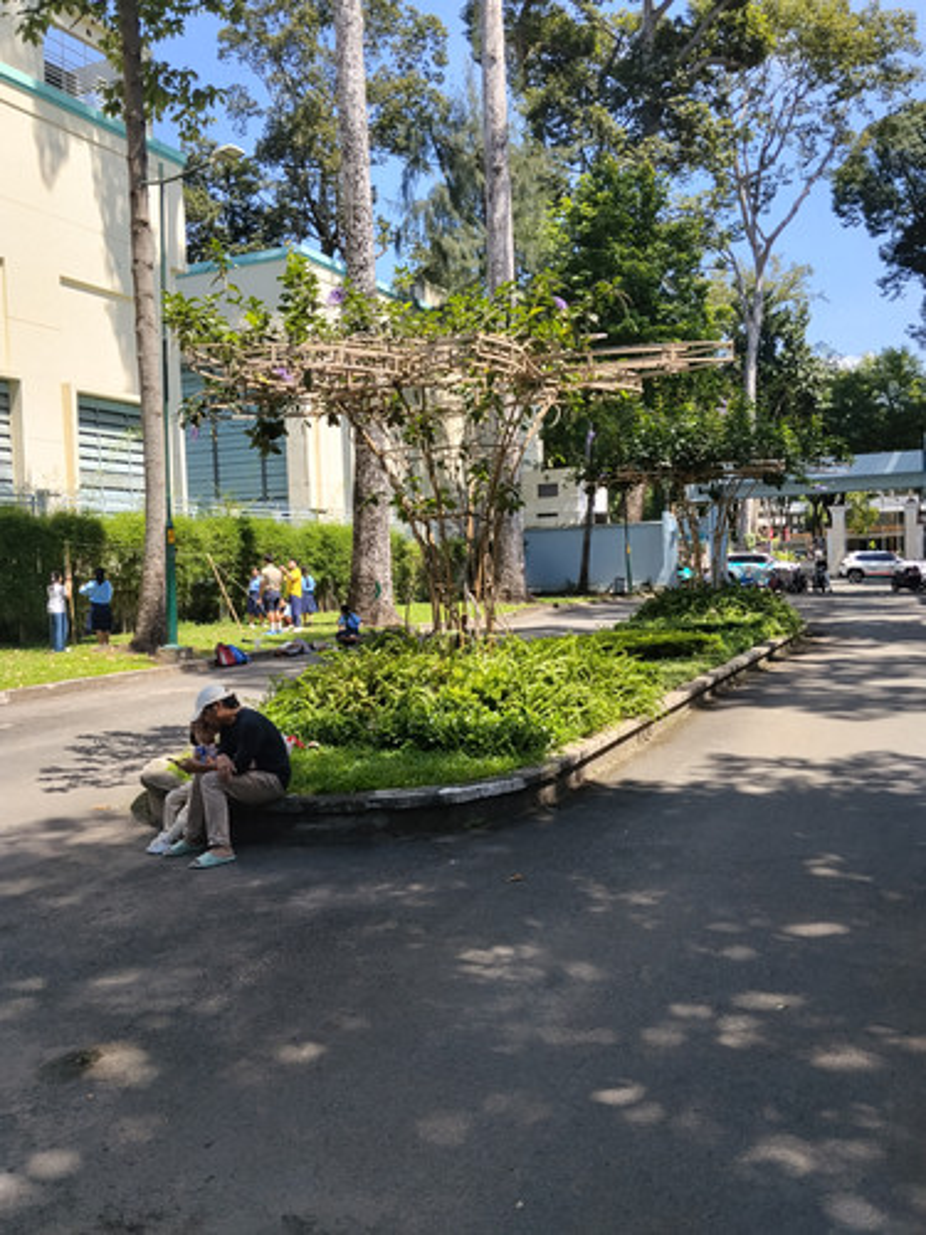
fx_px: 1034
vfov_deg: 61.7
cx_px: 463
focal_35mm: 29
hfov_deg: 48.2
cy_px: 618
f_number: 1.8
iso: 50
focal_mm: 4.22
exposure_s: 1/940
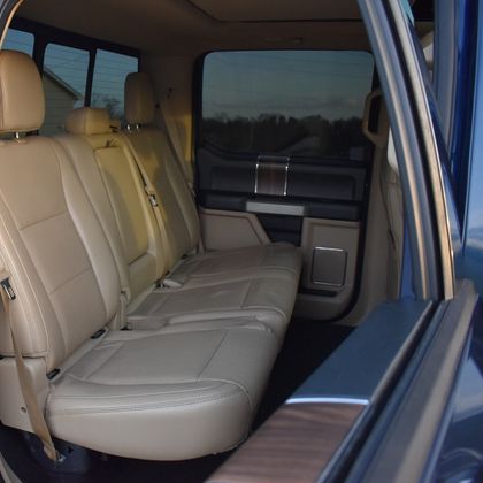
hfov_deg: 45.8
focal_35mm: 35
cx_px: 129
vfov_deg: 47.2
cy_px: 244
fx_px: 553
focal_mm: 18
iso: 800
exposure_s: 1/250
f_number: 3.5
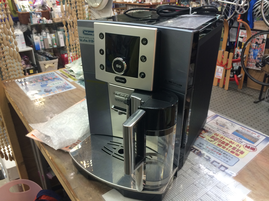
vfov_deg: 46.8
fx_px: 233
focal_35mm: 30
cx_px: 134
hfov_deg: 60.0
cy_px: 100
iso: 50
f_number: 2.2
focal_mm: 4.12
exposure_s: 1/33
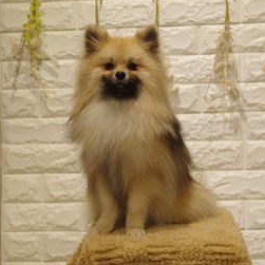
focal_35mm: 111
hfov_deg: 15.7
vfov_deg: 15.7
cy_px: 106
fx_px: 961
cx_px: 137
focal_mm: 55
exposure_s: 1/250
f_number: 4.5
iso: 500
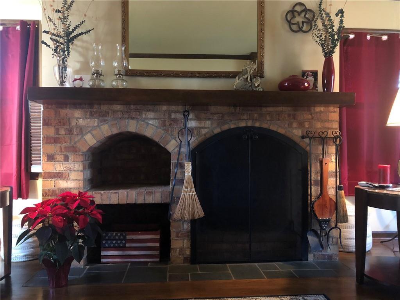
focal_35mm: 28
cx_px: 200
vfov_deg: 49.7
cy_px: 150
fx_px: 324
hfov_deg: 63.4
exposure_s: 1/4
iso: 100
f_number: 1.8
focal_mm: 3.99
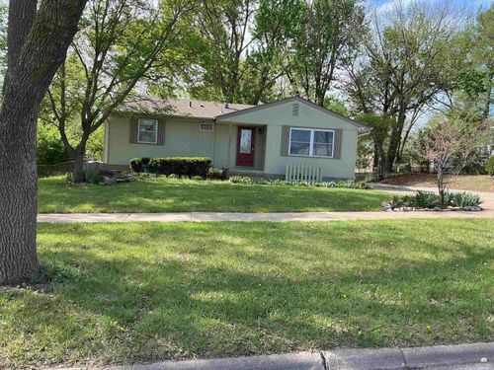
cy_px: 185
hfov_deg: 61.7
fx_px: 414
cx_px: 247
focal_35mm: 29
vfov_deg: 48.2
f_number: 1.8
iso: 25
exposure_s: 1/419
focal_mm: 3
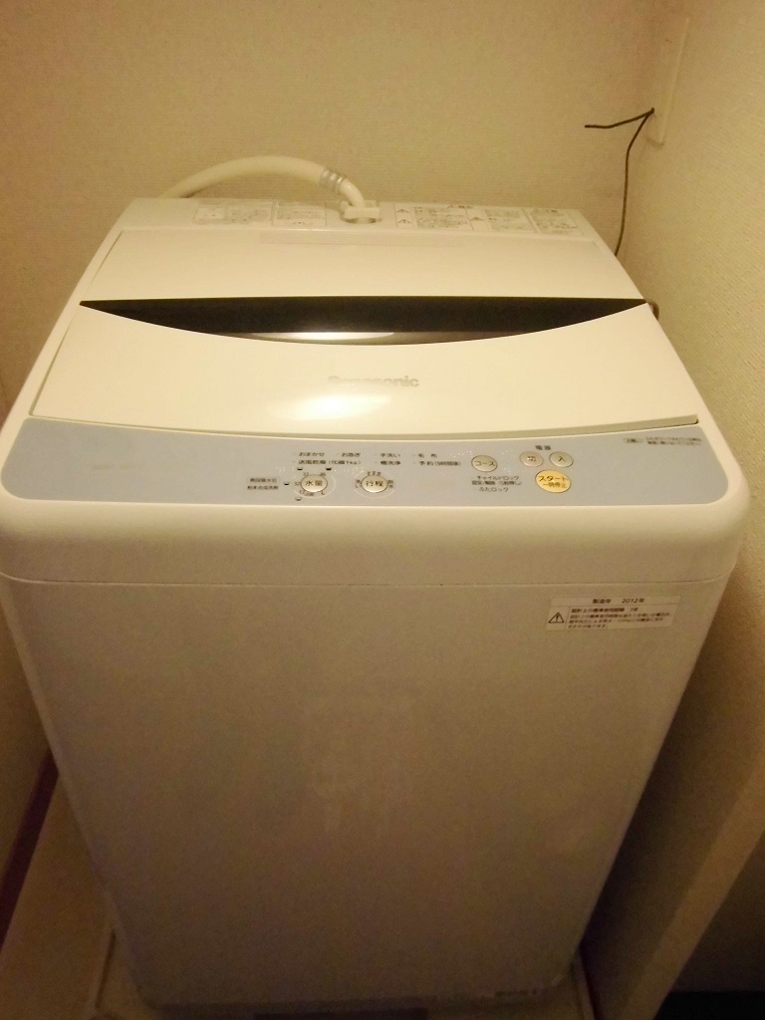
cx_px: 382
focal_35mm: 26
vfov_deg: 67.3
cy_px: 510
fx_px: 766
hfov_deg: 53.1
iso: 800
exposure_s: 1/60
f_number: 2.8
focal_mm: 4.7
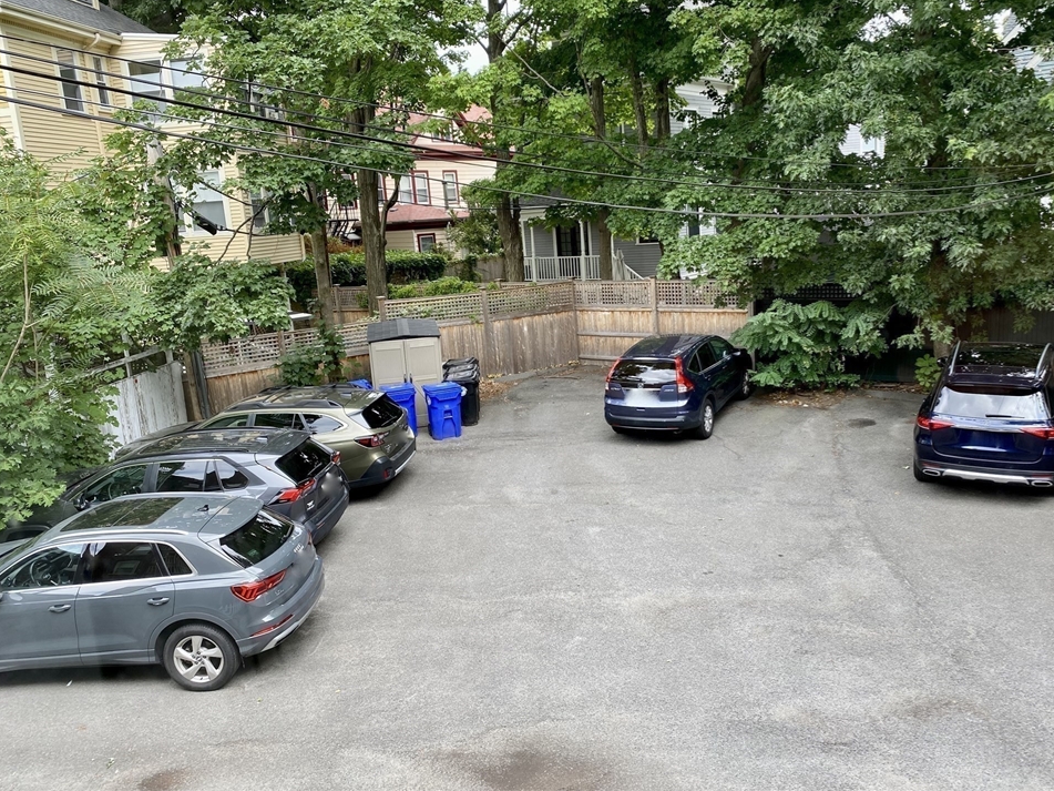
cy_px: 366
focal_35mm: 28
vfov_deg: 49.7
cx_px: 557
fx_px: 852
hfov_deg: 63.4
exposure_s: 1/271
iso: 32
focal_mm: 4.25
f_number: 1.8
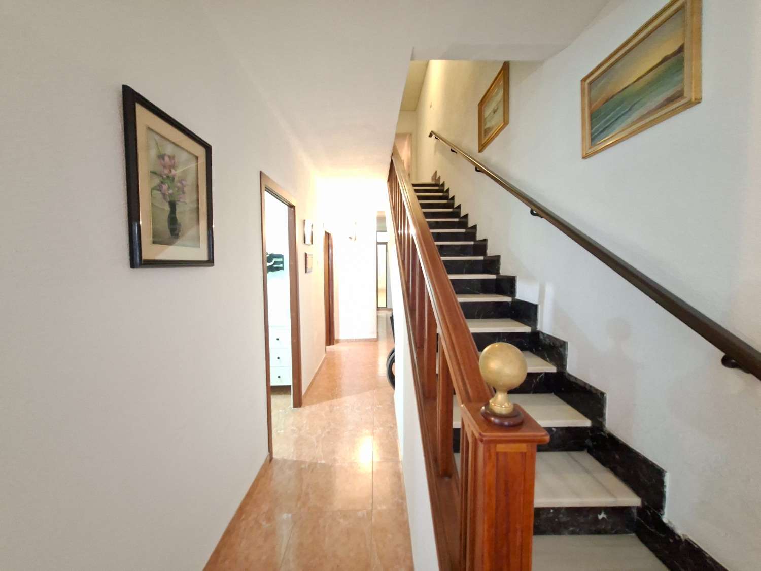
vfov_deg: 89.9
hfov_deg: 106.2
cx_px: 380
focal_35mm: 13
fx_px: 286
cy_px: 286
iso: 800
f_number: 2.2
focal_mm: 1.74
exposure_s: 1/12
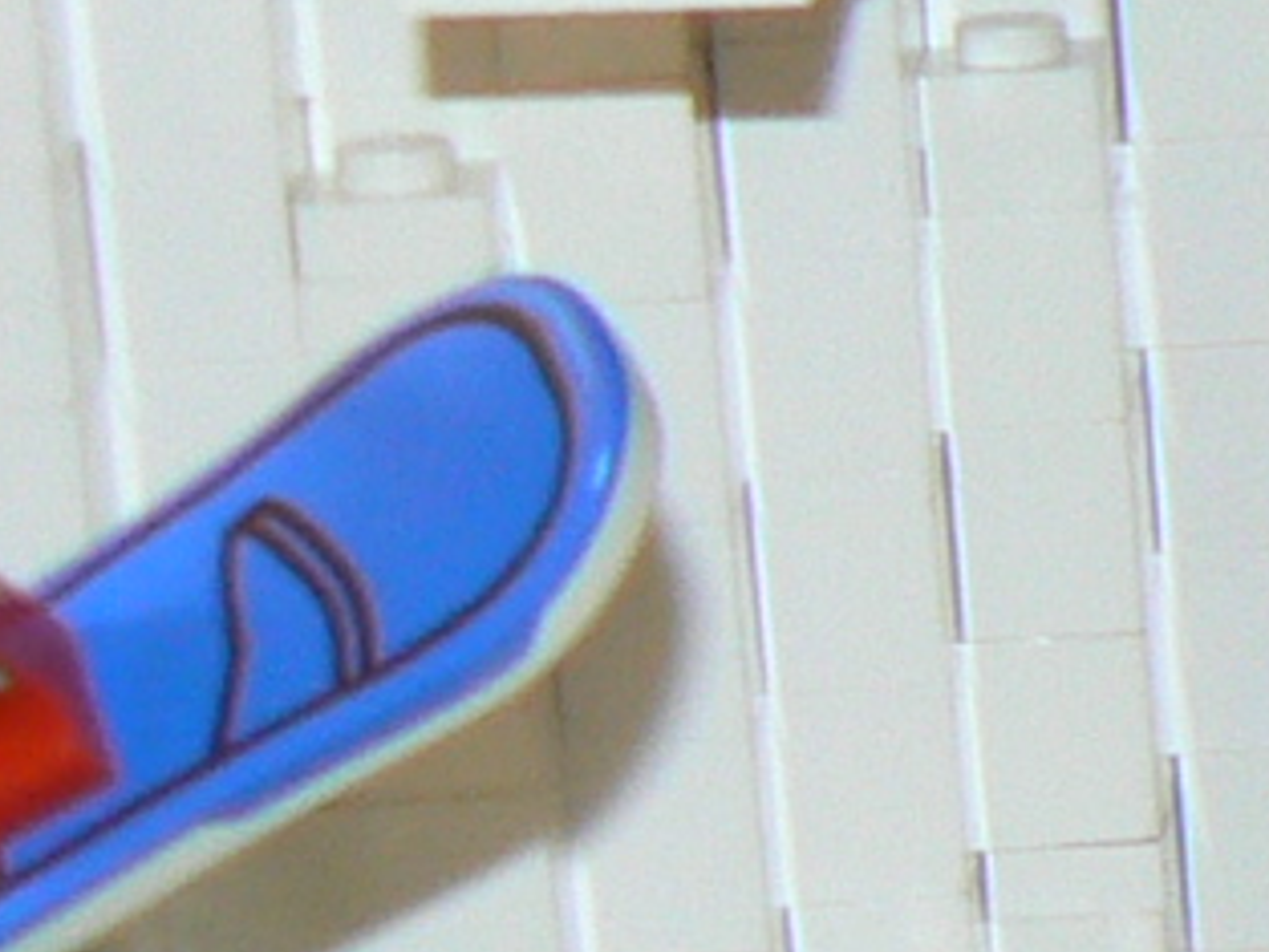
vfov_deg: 5.6
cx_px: 4537
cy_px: 1082
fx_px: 9718
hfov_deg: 6.4
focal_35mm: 265
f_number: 2.8
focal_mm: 6
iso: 100
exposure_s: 1/25
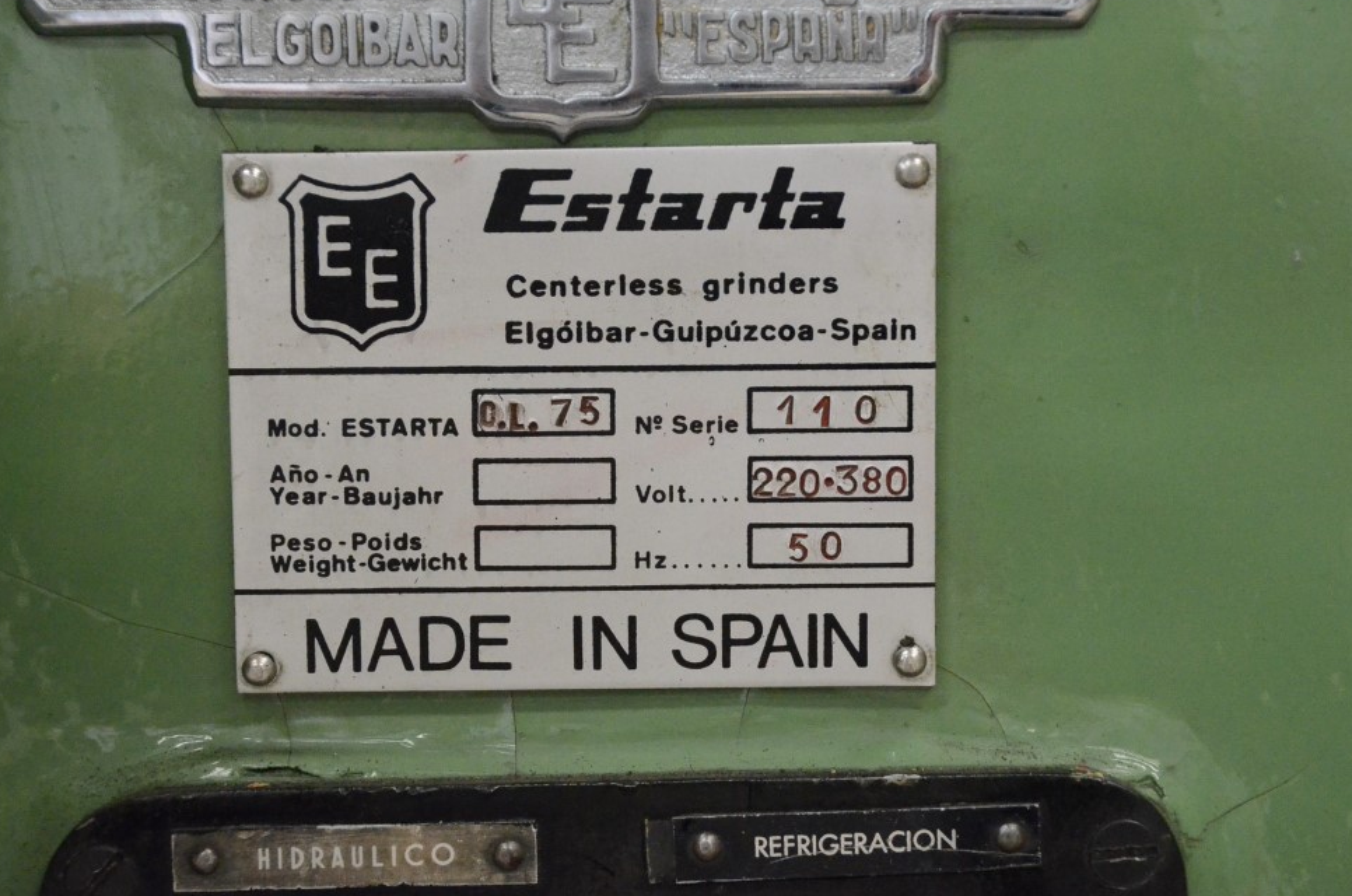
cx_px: 706
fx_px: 4744
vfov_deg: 10.8
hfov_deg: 16.2
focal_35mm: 127
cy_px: 438
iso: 6400
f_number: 5
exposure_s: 1/320
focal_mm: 75
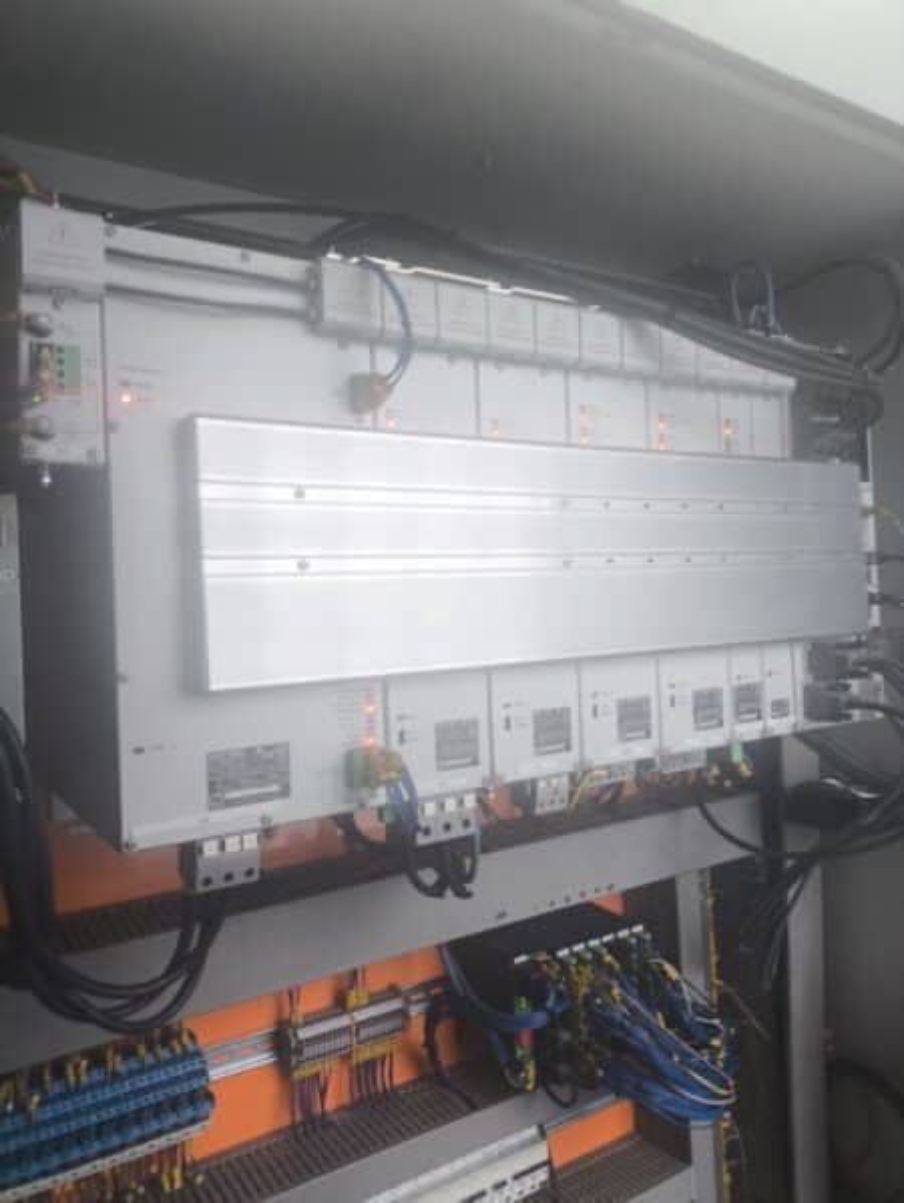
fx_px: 870
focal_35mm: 25
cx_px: 452
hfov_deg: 54.9
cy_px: 602
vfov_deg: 69.4
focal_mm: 4.71
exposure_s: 1/33.3
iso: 500
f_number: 1.7
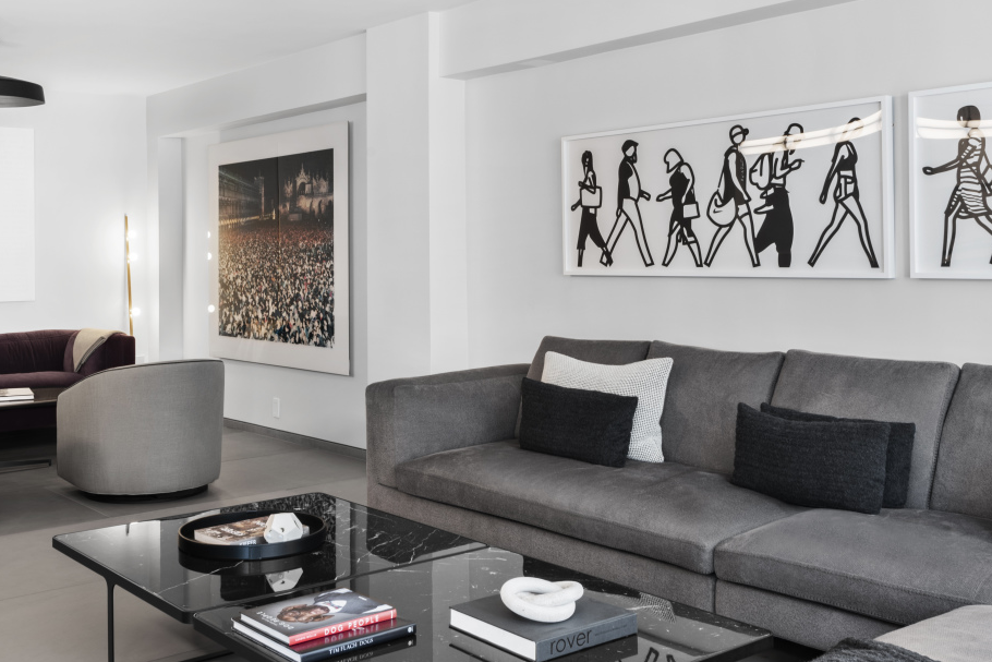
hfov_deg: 47.3
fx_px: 1130
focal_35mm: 41
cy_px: 254
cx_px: 423
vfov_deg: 32.5
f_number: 11
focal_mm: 24
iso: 100
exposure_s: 1.6
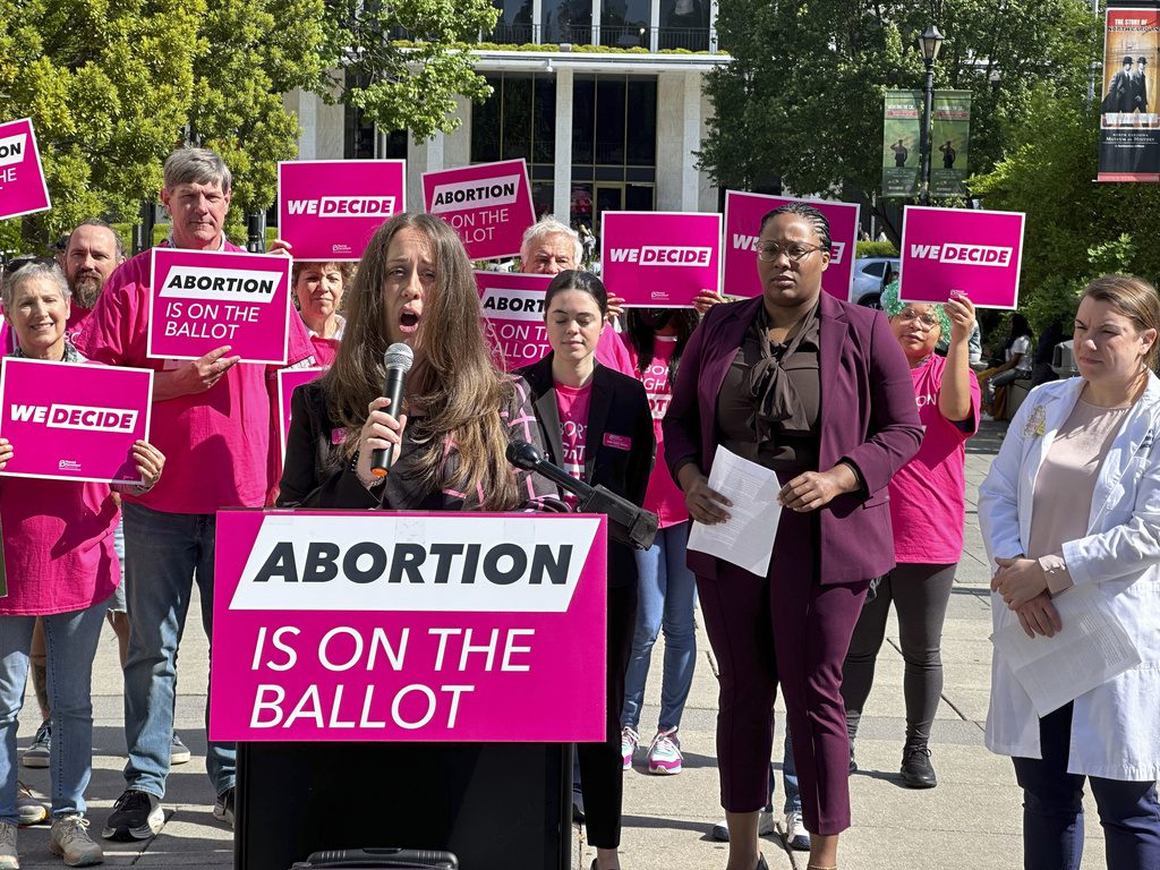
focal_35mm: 77
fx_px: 2580
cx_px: 580
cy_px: 435
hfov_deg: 25.3
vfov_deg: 19.1
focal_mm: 9
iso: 32
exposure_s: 1/369
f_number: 2.8
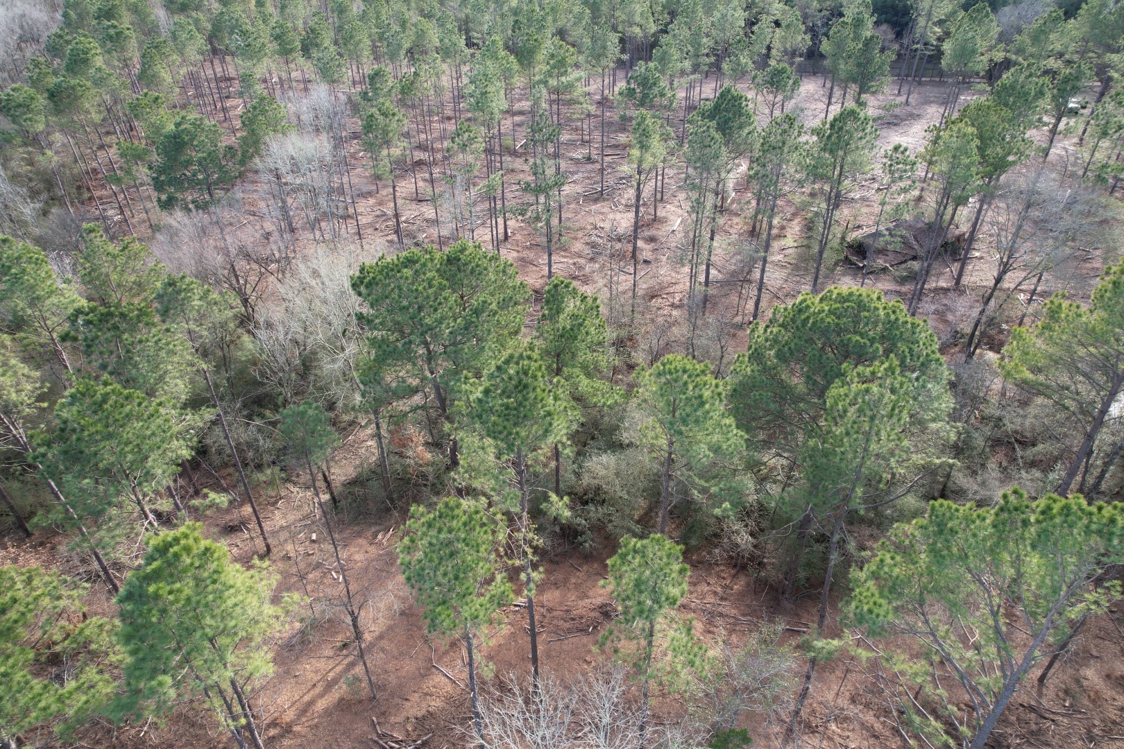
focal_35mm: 22
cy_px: 374
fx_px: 687
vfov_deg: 57.2
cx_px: 562
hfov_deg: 78.6
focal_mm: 8.38
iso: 100
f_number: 2.8
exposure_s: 1/160
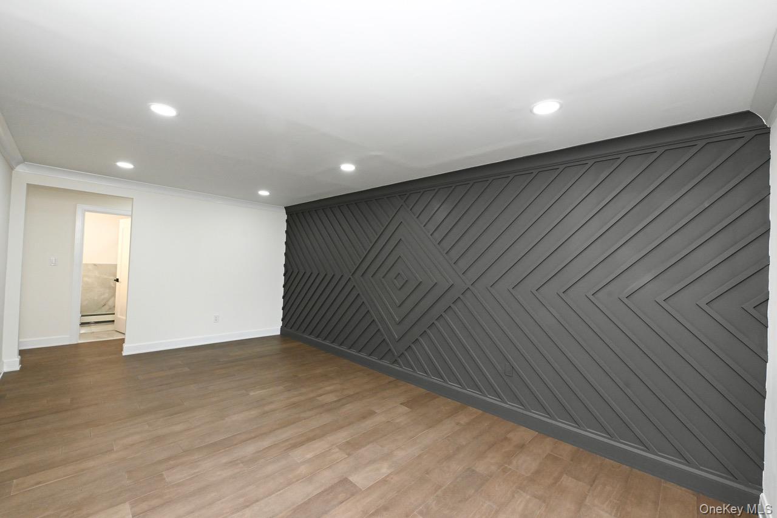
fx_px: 302
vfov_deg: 81.2
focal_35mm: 14
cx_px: 388
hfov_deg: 104.3
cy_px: 259
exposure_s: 1/60
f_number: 9
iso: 2000
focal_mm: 14
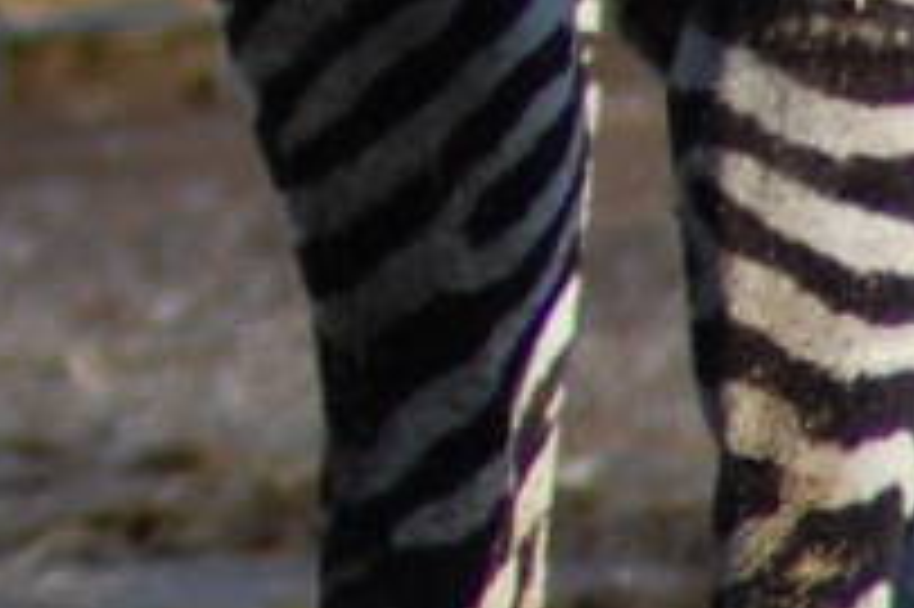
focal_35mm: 2361
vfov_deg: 0.6
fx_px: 59893
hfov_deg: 0.9
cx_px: -1711
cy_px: -1139
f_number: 5
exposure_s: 1/500
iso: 400
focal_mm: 200
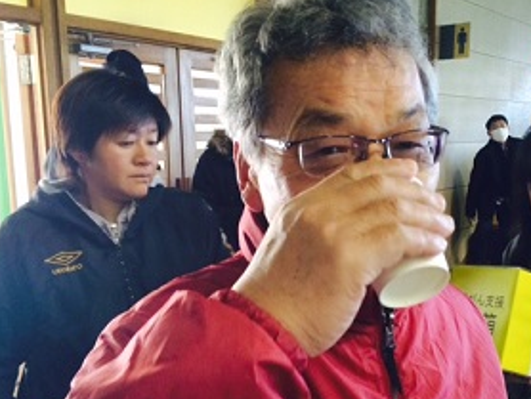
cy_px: 239
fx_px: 614
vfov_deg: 35.9
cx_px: 336
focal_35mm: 40
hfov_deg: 46.3
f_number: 2.2
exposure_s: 1/33
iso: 250
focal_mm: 4.15
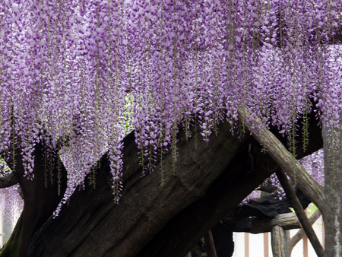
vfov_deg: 7.7
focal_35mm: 192
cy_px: 52
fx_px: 1898
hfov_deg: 10.2
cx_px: -32
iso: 100
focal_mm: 50
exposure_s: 1/13
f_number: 6.3
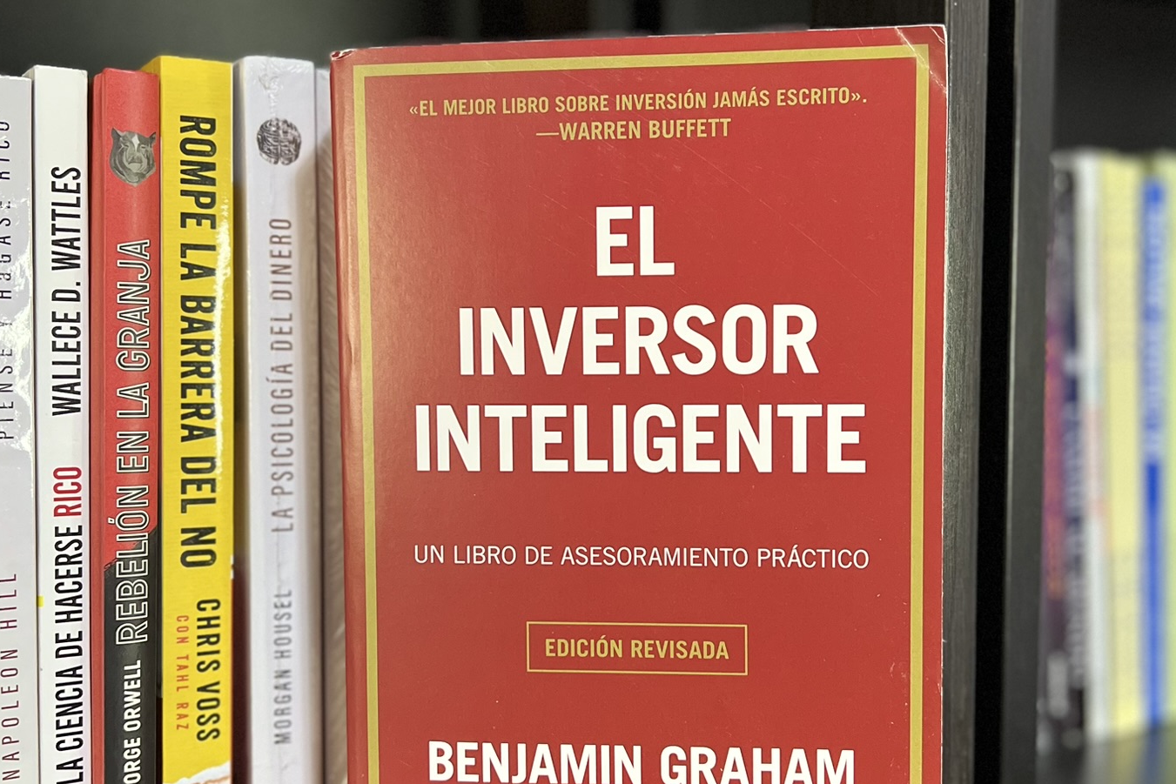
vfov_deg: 32.6
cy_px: 418
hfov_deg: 47.4
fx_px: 1339
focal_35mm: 41
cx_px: 615
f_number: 1.5
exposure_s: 1/60
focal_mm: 5.7
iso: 400
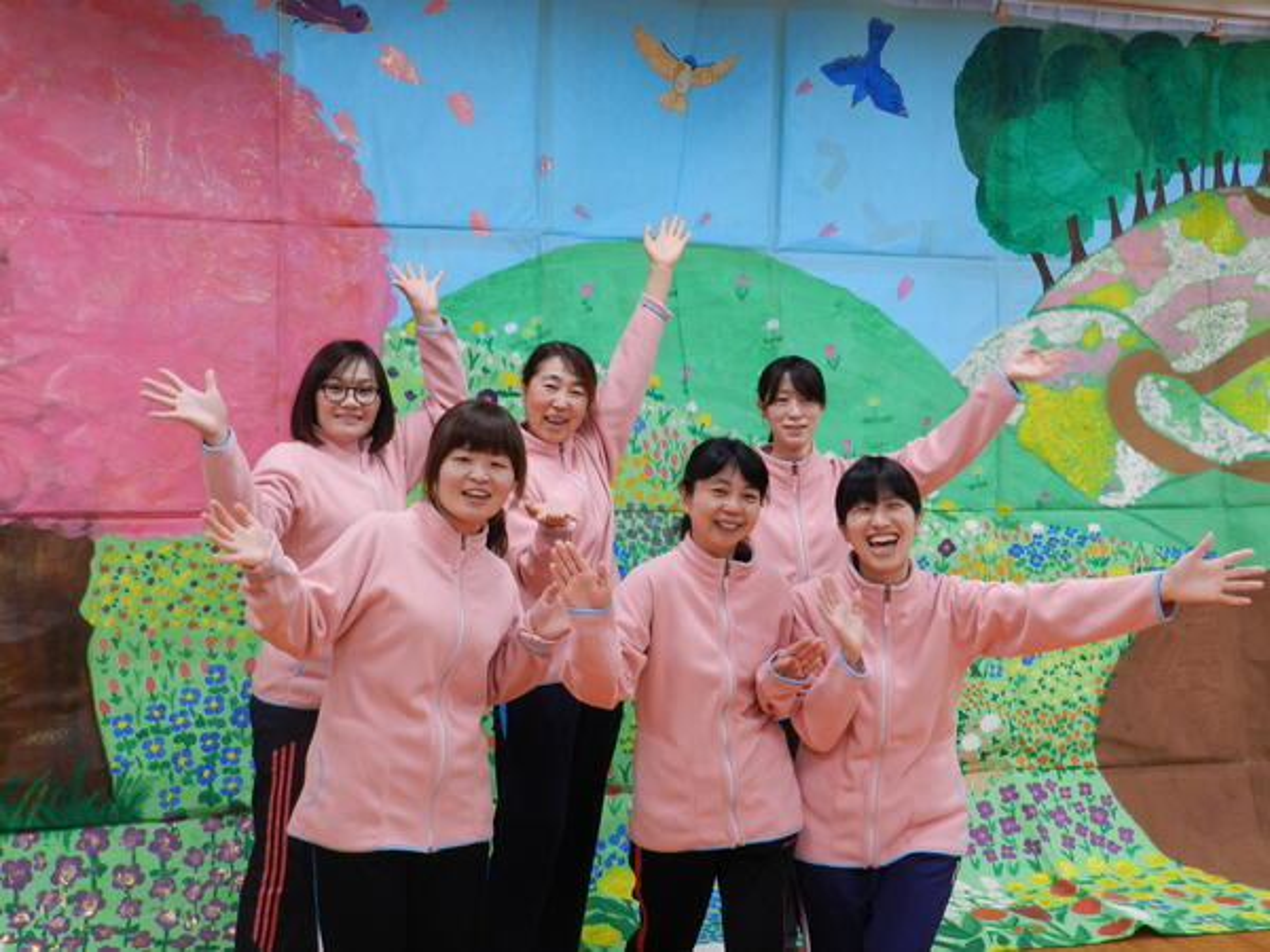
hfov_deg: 49.0
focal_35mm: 38
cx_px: 635
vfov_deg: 37.7
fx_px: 1394
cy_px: 476
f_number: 4
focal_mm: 6.7
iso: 250
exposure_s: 1/30
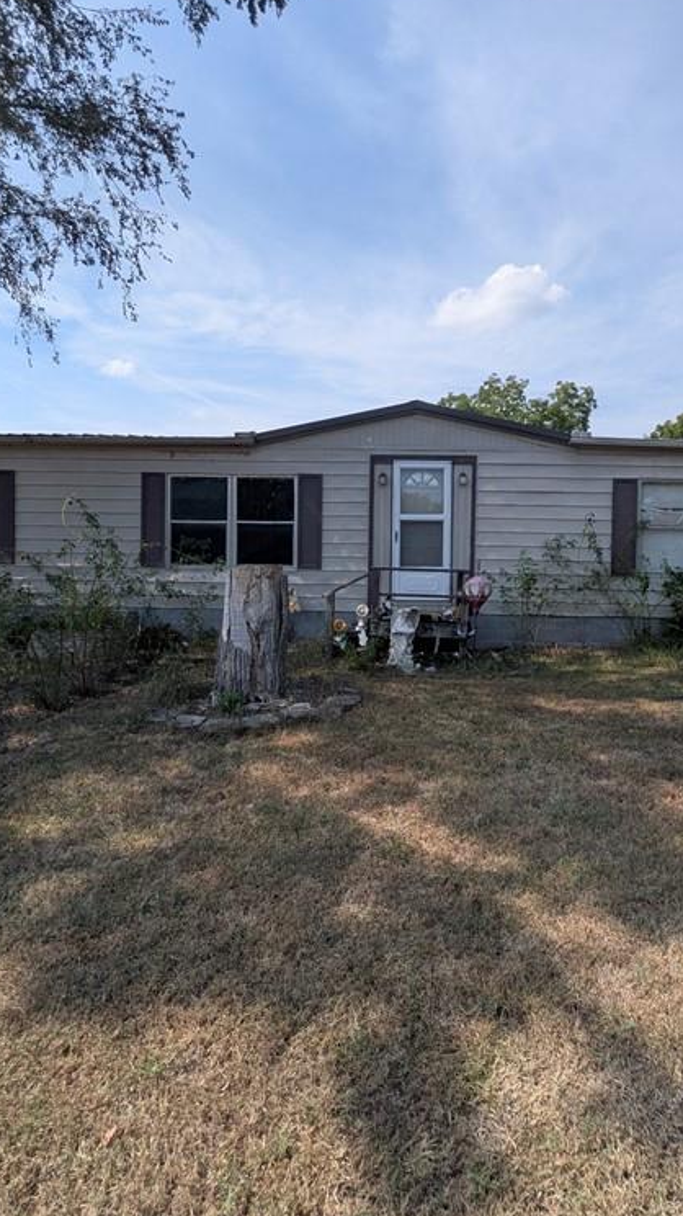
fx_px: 677
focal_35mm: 21
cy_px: 603
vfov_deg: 83.9
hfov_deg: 53.3
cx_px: 400
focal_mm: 1.83
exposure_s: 1/1689
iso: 52
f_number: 2.2
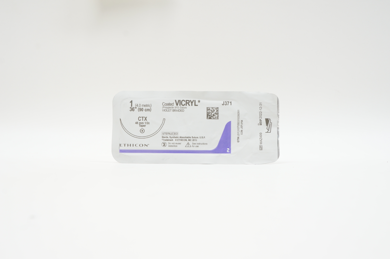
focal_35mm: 44
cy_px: 130
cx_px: 195
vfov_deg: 30.8
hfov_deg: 45.0
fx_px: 471
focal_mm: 29
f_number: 10
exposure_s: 1/15
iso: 400
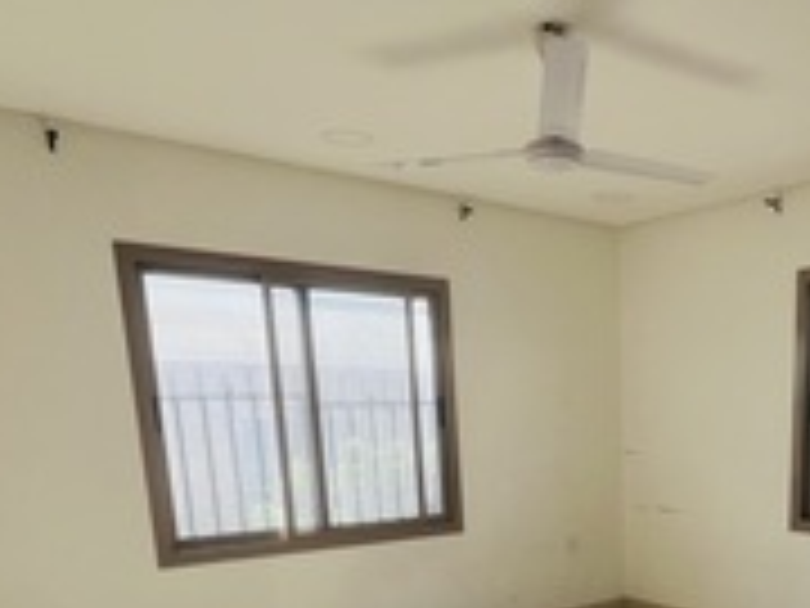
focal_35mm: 33
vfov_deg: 38.6
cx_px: 646
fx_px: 772
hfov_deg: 51.9
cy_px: 592
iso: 32
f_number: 1.8
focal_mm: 1.57
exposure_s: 1/153
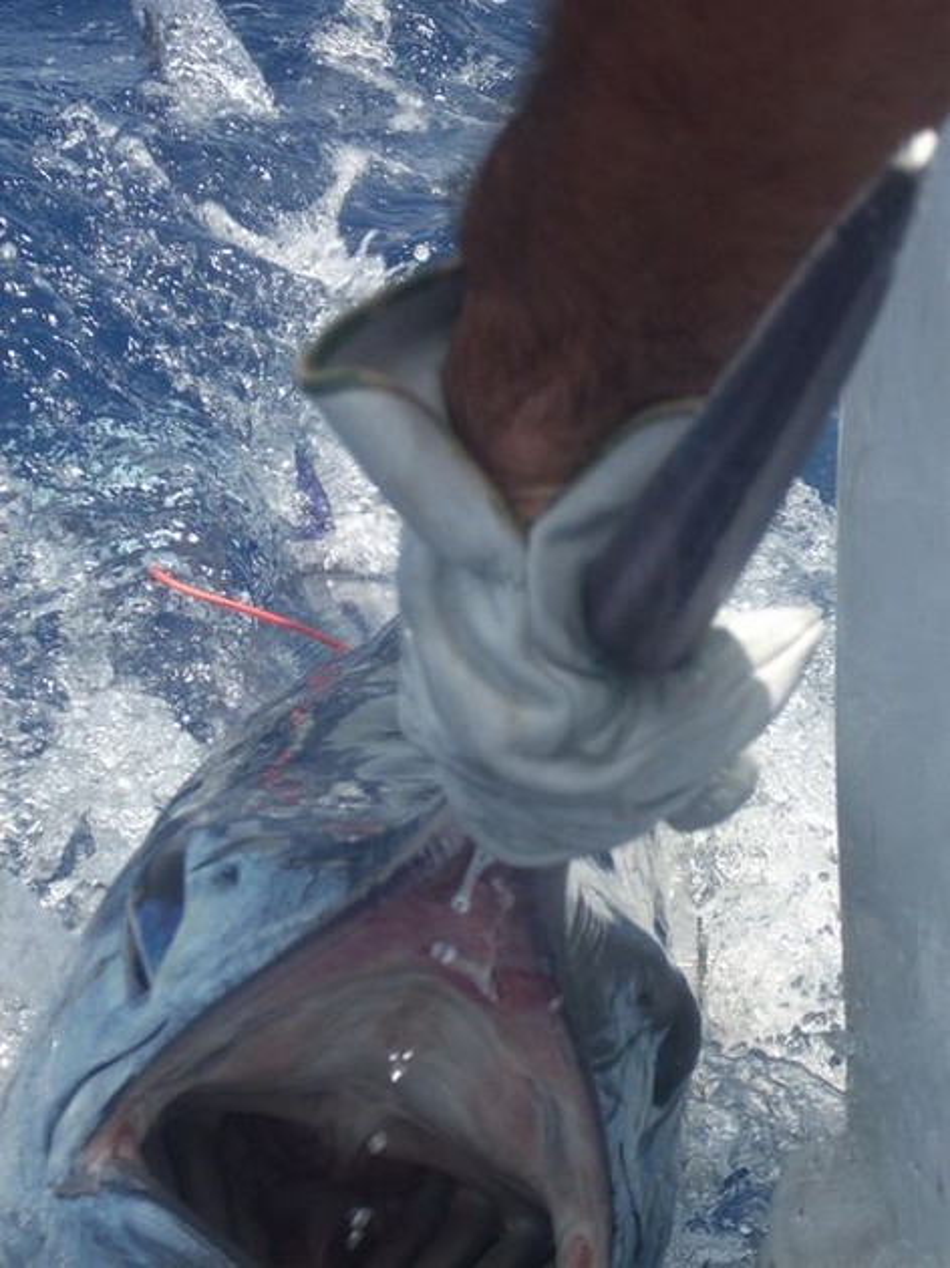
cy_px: 634
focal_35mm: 113
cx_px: 475
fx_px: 4138
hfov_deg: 13.1
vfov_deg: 17.4
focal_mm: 18.6
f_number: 5.2
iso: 64
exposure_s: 1/261
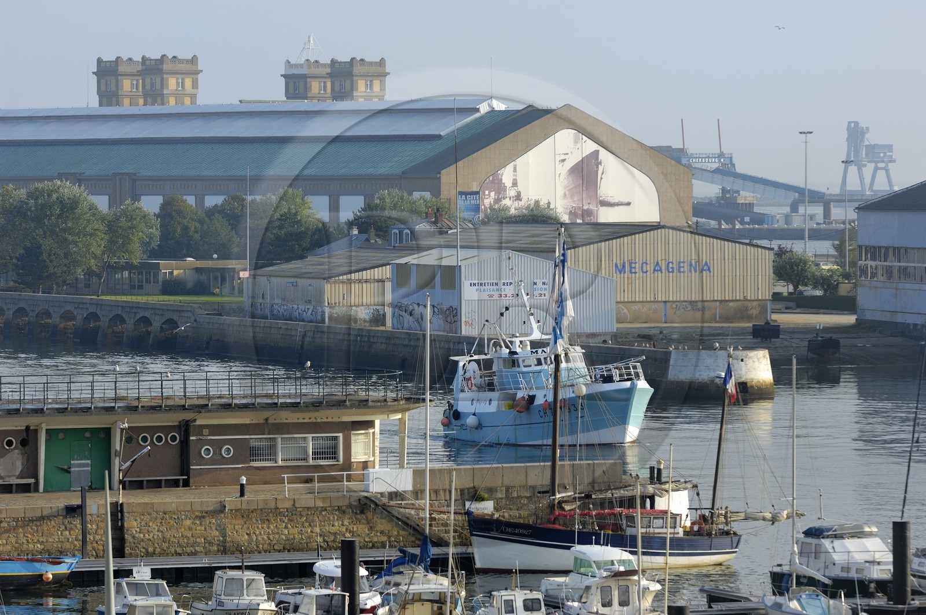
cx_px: 463
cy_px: 308
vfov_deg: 7.6
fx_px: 4623
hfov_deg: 11.4
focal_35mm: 180
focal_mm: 120
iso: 100
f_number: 4
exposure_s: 1/400
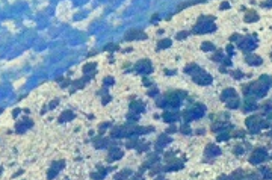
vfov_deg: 0.5
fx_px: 18786
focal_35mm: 2493
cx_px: 348
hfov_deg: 0.8
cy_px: 187
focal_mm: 300
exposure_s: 1/8000
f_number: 6.3
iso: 2200
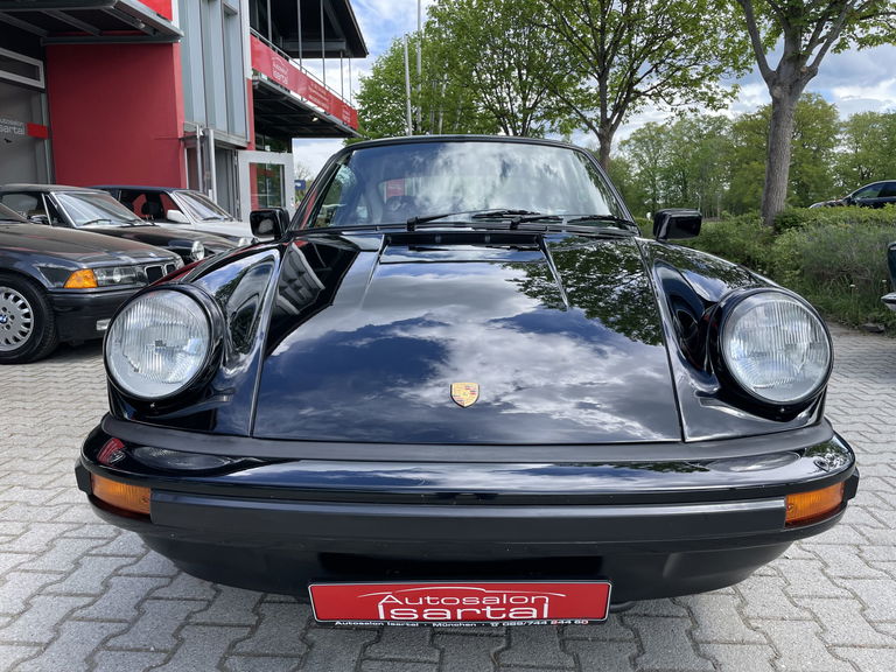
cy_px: 336
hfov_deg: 67.3
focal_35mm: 26
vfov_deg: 53.1
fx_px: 673
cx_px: 448
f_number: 1.6
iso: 32
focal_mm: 4.2
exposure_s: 1/711
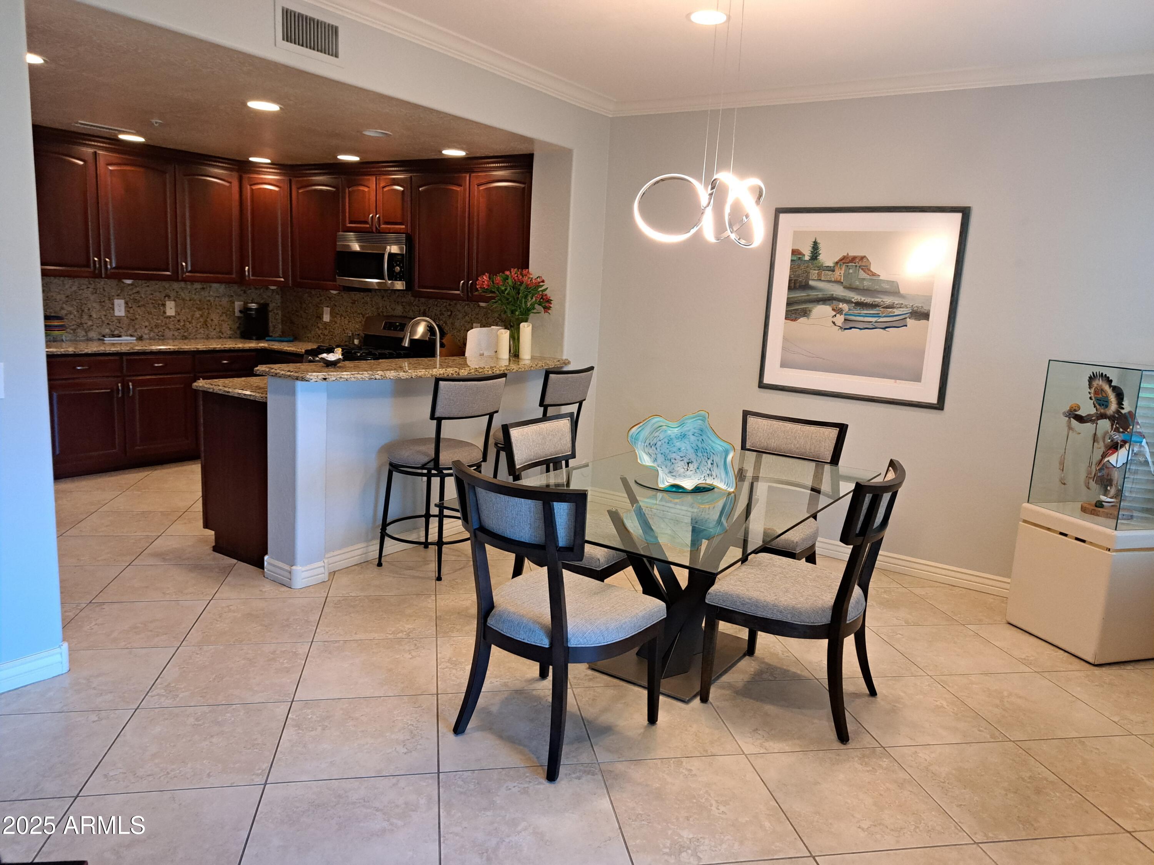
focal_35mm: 24
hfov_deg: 71.6
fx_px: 800
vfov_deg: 56.8
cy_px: 432
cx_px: 577
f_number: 1.8
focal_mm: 5.23
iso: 400
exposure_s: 1/60
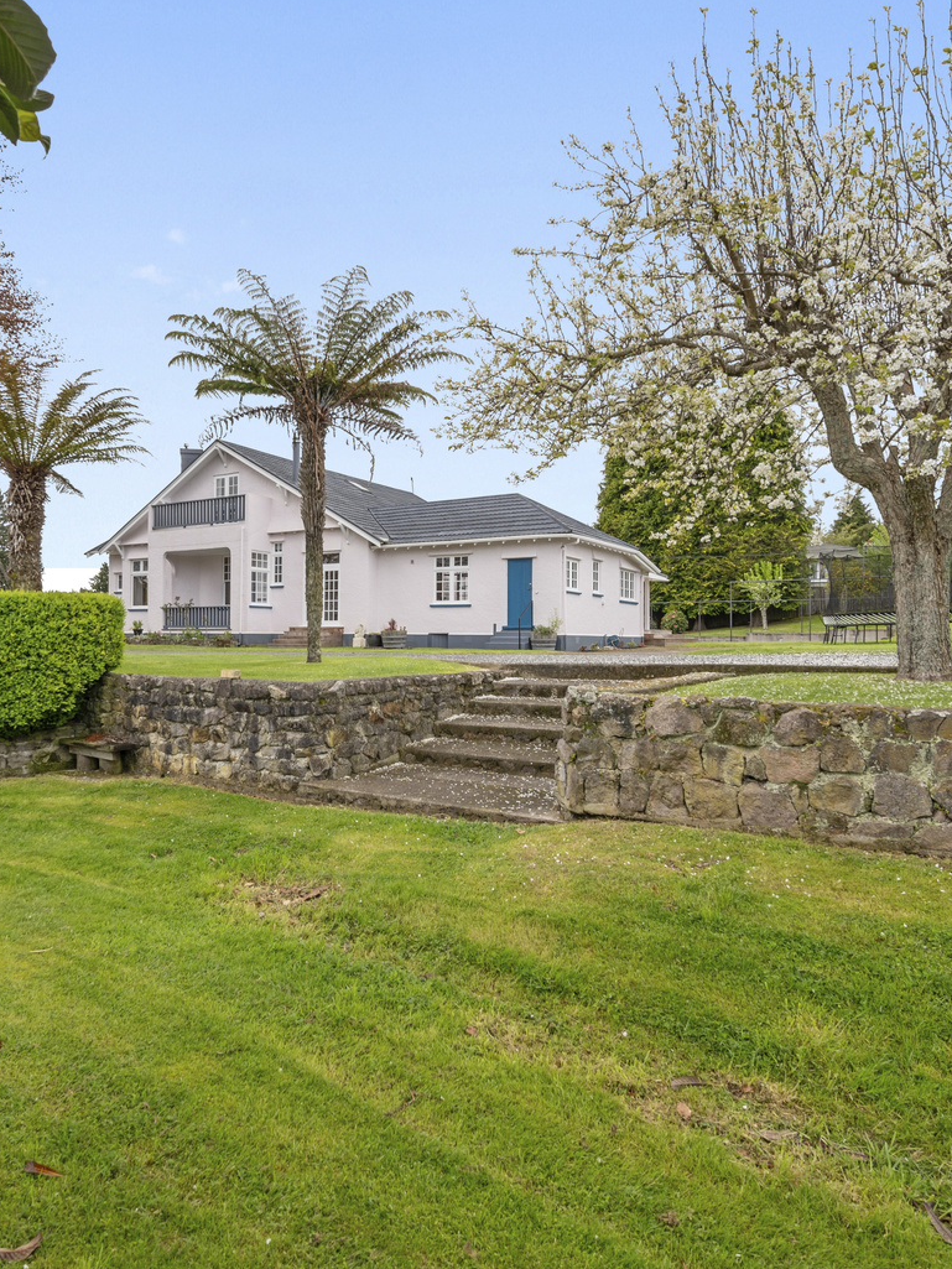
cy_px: 613
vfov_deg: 71.6
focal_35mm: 24
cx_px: 380
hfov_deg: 56.4
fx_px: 880
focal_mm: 16
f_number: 7.1
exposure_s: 1/250
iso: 160
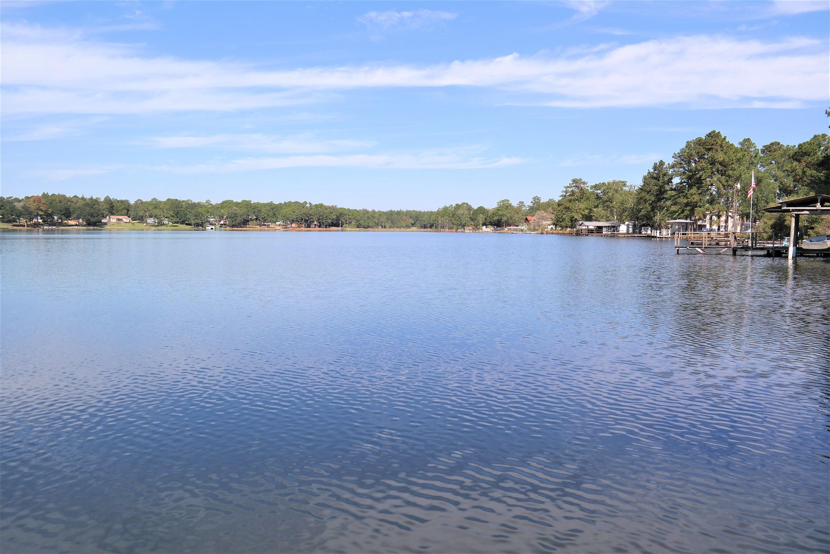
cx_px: 415
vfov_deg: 47.9
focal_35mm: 27
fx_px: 622
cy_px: 277
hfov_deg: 67.4
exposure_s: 1/320
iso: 100
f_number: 7.1
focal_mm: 18
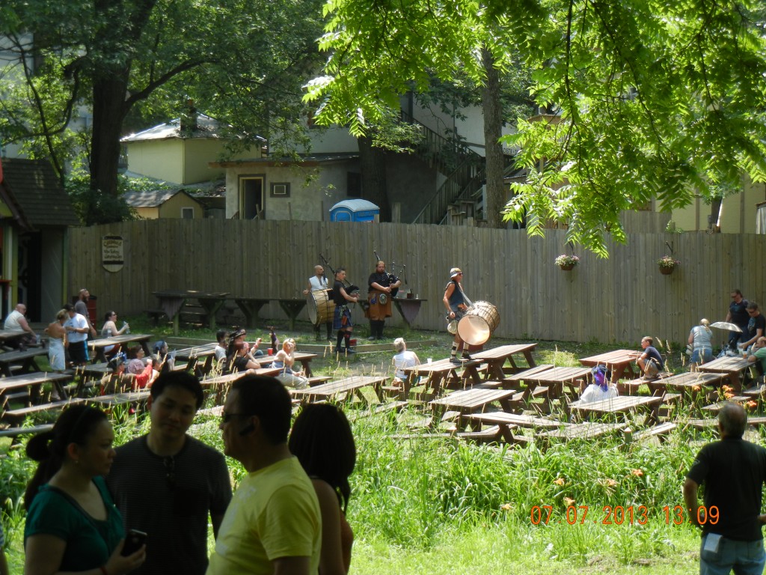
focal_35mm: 89
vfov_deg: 16.6
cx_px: 383
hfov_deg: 22.0
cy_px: 288
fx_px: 1969
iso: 160
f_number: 4.4
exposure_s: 1/227
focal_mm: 16
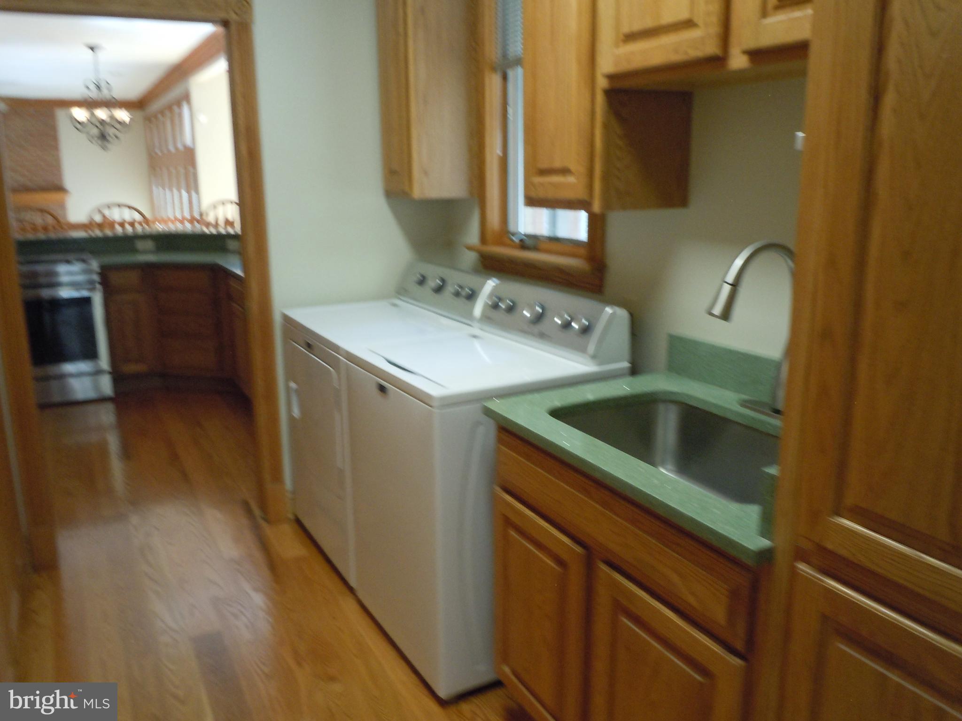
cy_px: 360
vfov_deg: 49.7
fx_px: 778
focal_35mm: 28
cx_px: 481
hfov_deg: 63.4
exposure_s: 1/30
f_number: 3.7
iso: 400
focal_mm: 5
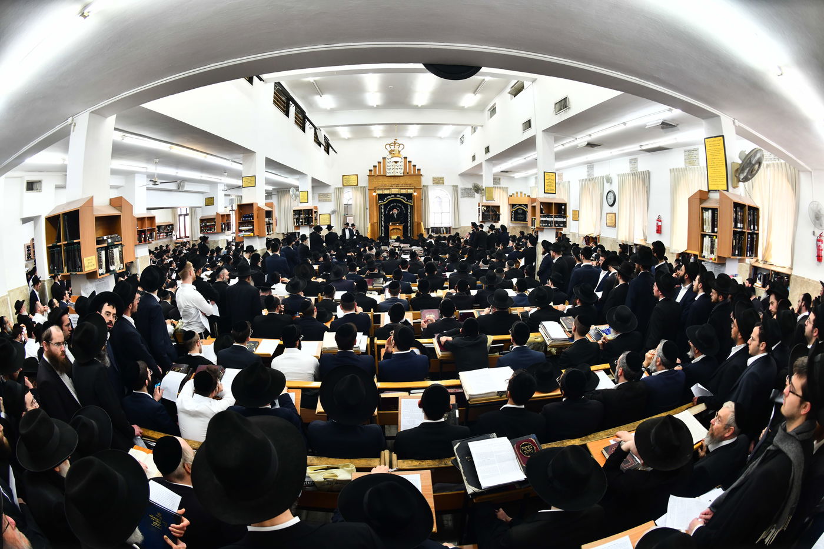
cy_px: 274
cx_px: 412
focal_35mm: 16
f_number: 5.6
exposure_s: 1/125
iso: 640
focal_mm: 16
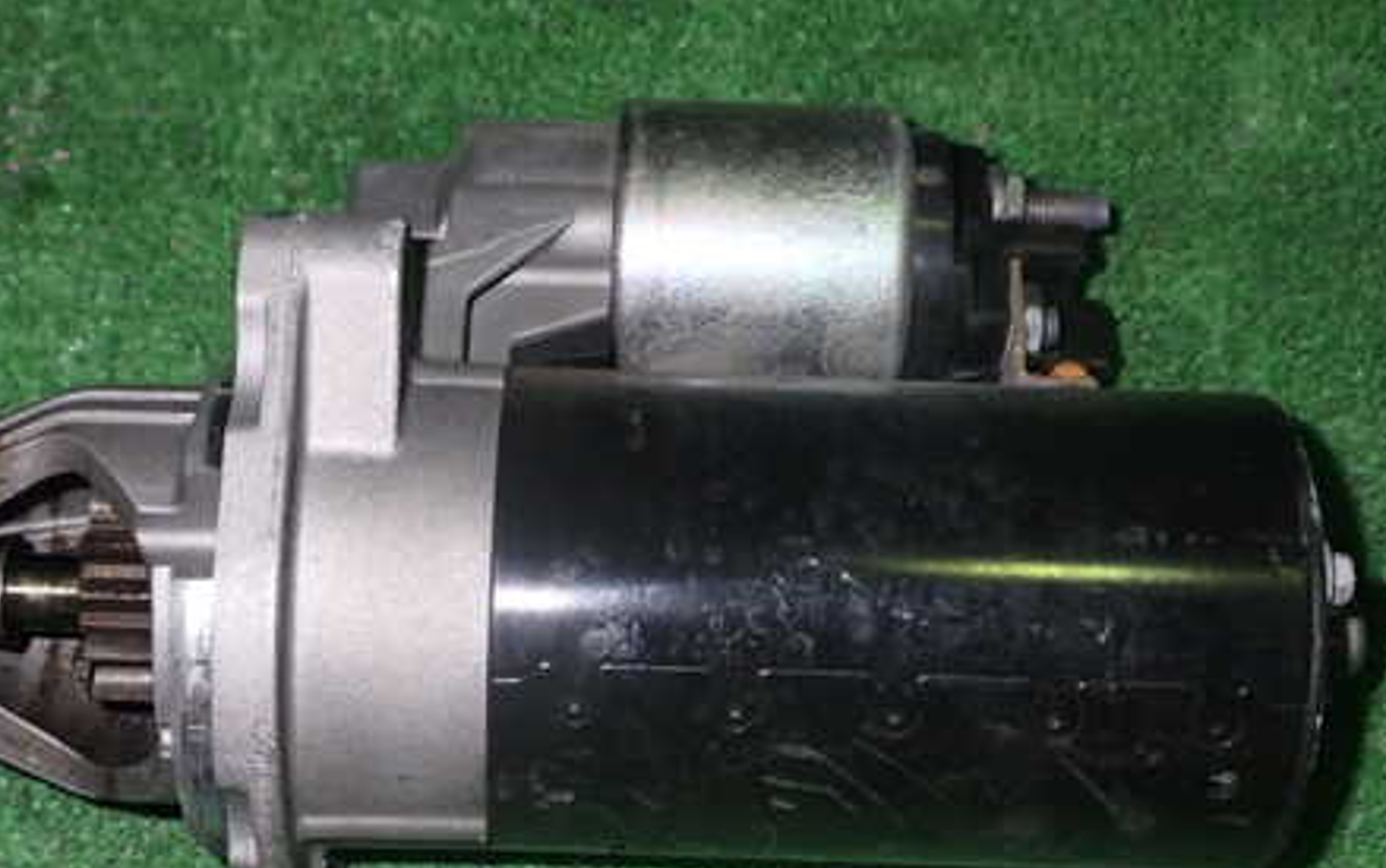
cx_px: 612
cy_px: 530
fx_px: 2079
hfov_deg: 36.8
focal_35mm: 55
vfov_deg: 23.5
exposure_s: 1/40
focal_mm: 6.83
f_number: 10
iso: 800
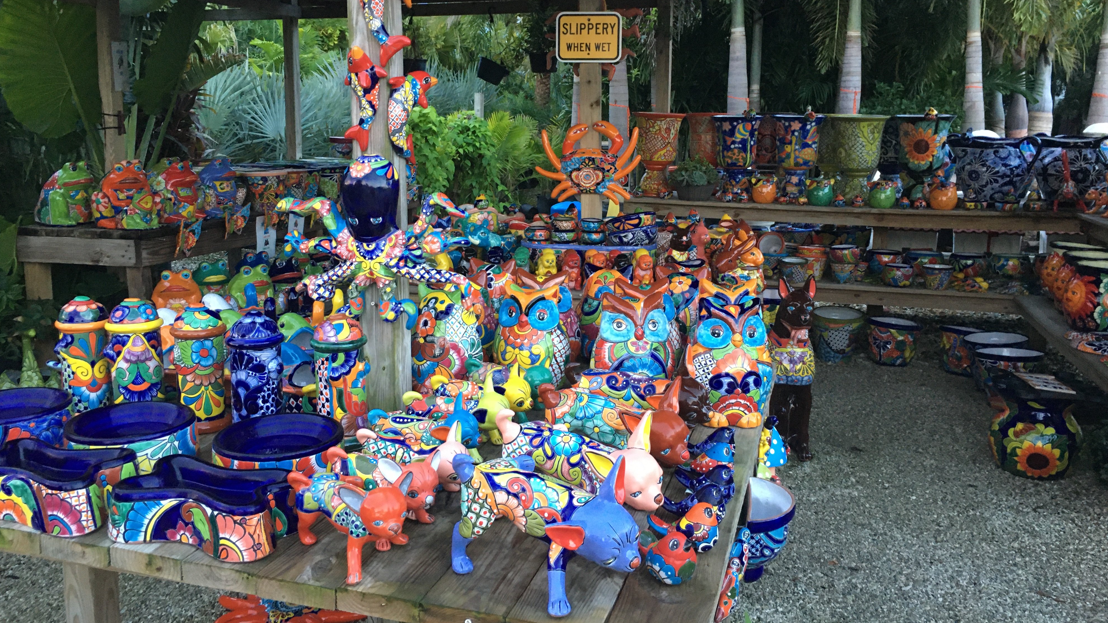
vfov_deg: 36.6
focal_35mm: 32
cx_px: 549
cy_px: 266
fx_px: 940
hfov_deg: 61.0
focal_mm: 4.15
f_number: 2.2
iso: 125
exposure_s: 1/30
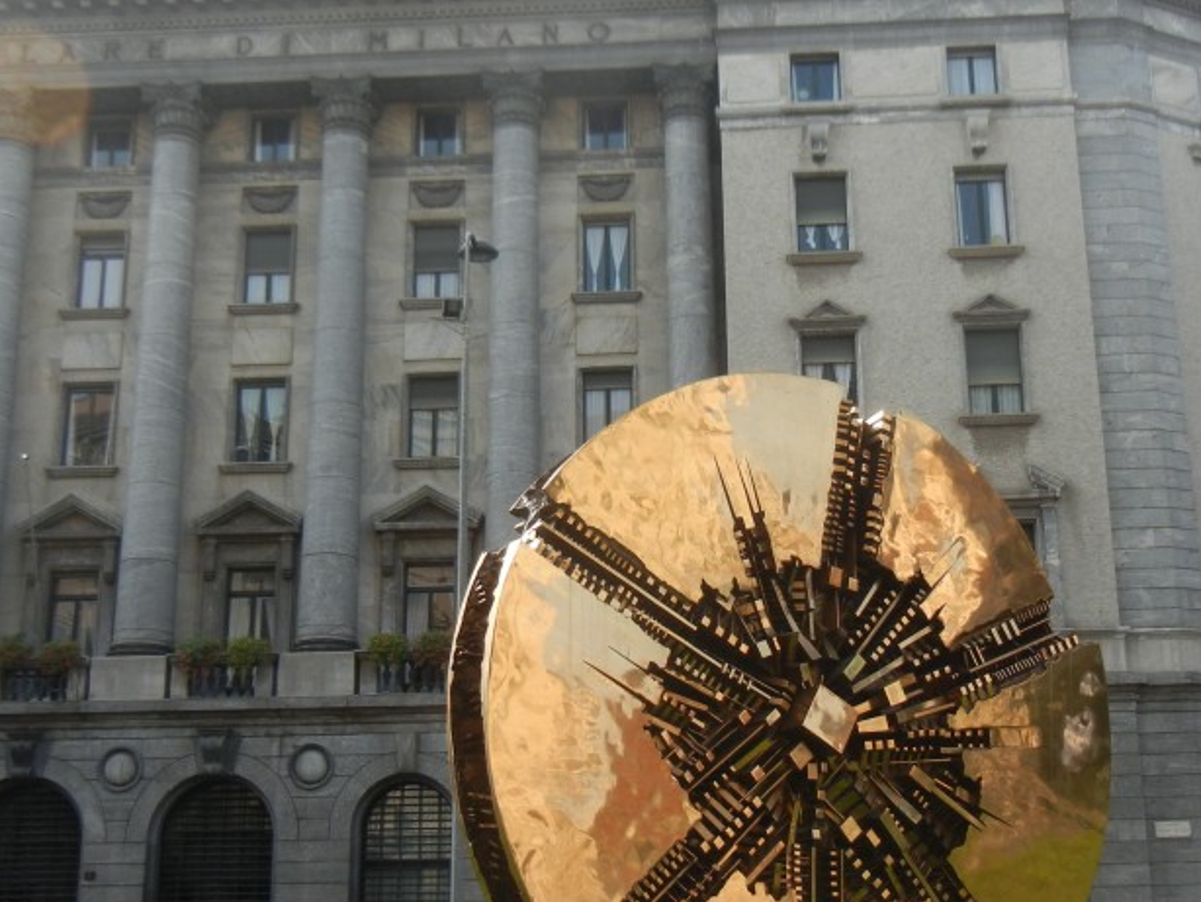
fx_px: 1735
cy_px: 517
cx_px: 702
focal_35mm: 50
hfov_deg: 38.1
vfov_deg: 29.1
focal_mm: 5.4
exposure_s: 1/564
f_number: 3.5
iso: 160
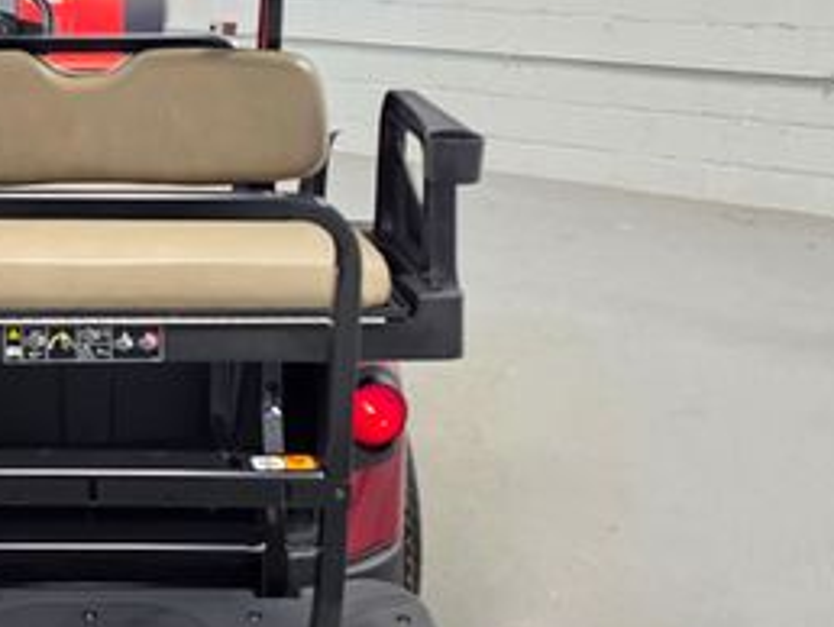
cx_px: 81
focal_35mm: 57
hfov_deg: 32.1
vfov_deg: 25.5
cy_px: 204
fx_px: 1375
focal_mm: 6.3
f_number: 1.7
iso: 160
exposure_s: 1/120
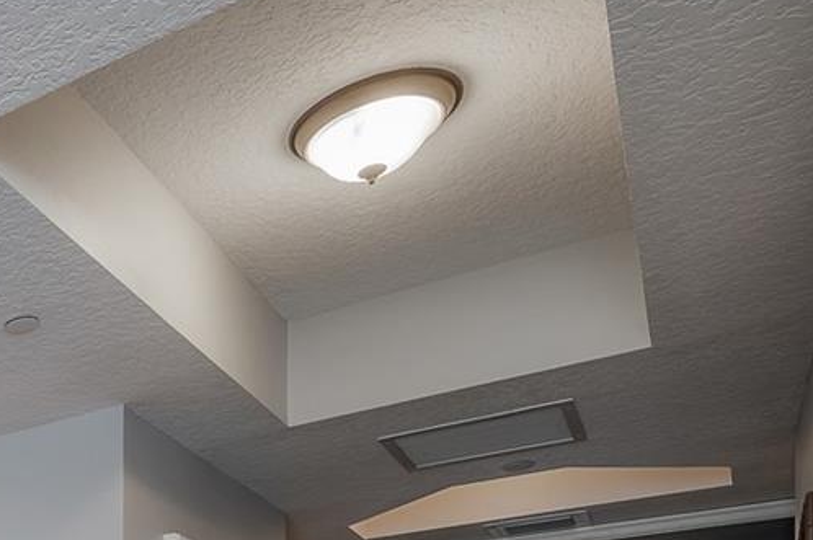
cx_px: -359
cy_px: 821
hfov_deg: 29.6
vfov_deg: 23.5
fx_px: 1015
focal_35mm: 45
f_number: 9
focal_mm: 14
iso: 320
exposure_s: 1/20
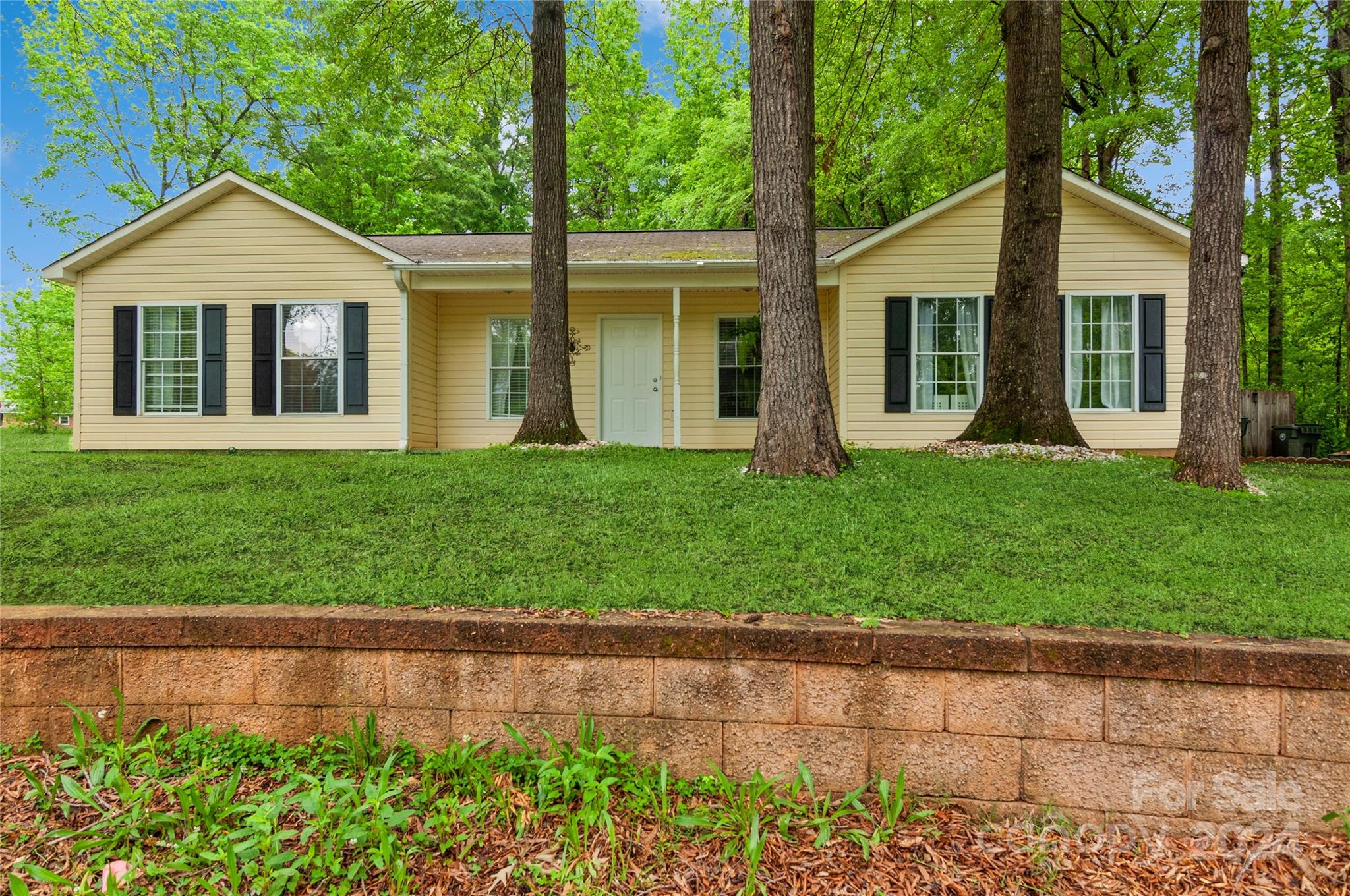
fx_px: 786
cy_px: 448
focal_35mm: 21
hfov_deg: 81.3
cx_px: 675
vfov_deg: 59.4
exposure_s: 1/60
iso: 200
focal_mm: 14
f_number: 8
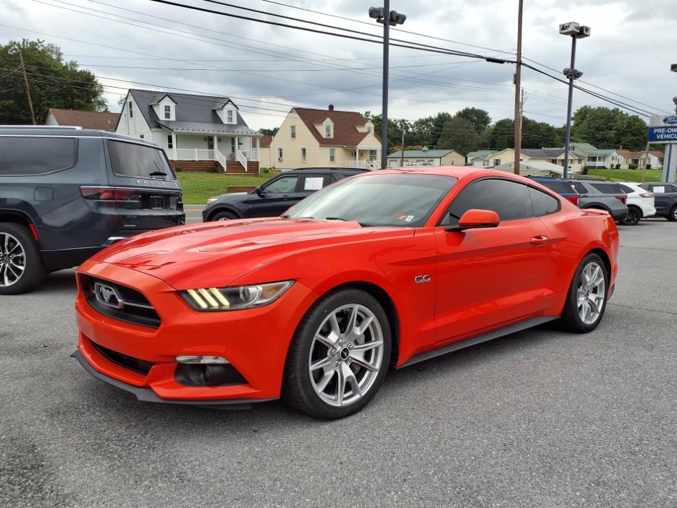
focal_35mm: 28
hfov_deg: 63.4
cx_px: 348
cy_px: 258
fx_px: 548
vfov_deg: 49.8
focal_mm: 3.58
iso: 40
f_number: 1.9
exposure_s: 1/400
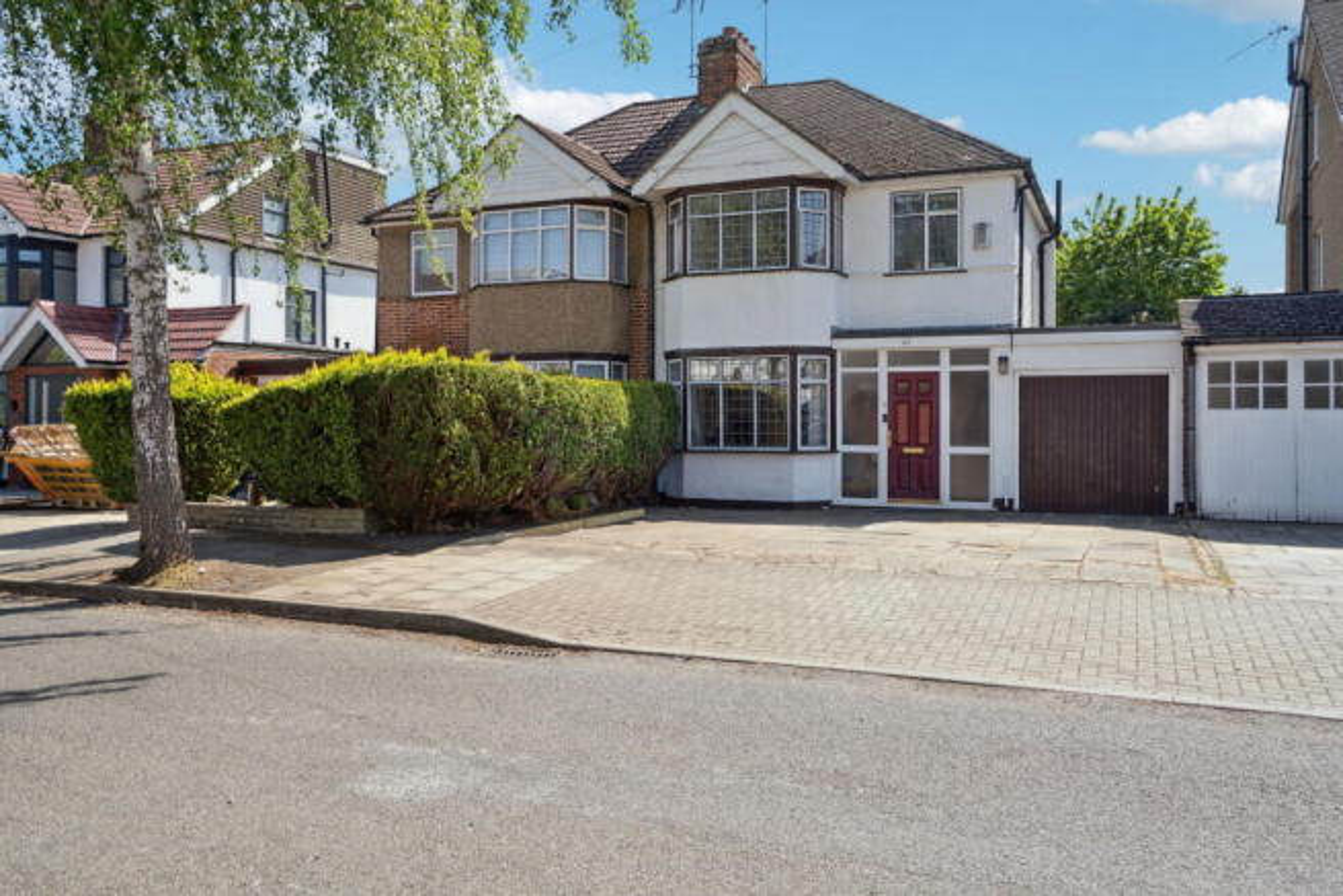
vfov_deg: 46.4
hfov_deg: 65.5
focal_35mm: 28
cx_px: 672
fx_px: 1045
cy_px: 448
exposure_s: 1/1250
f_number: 5
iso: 640
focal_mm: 28
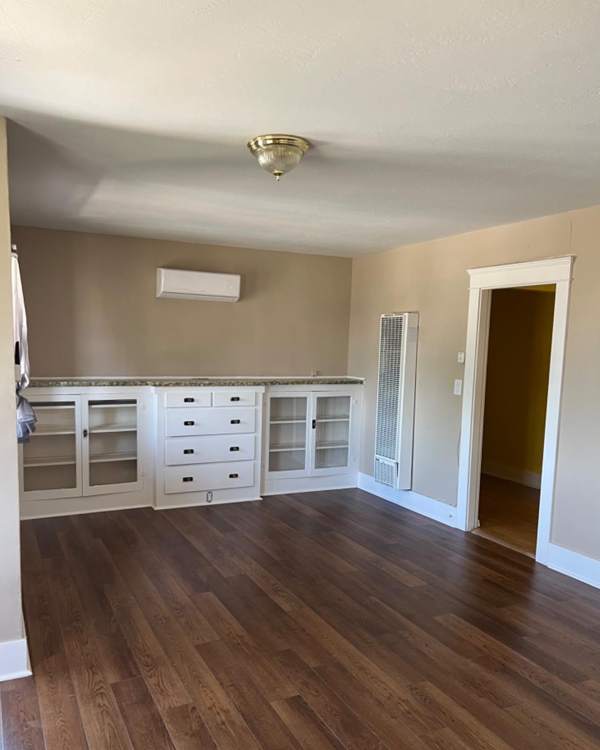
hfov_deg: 51.5
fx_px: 622
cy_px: 410
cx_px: 295
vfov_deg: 62.1
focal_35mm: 28
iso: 125
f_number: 1.5
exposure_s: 1/96
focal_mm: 5.7
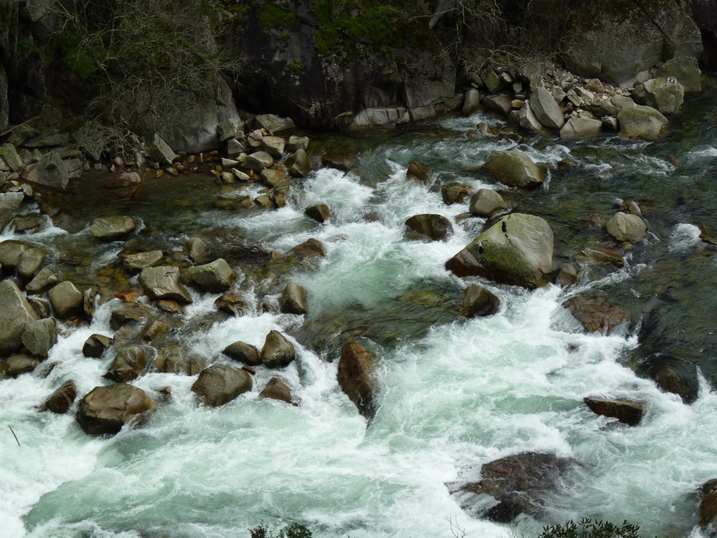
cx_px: 358
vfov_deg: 13.1
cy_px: 269
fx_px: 2341
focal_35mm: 113
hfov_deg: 17.4
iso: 80
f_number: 4
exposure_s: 1/160
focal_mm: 20.1
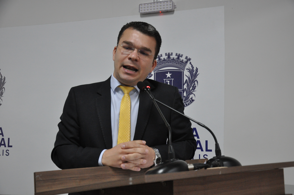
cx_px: 147
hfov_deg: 33.4
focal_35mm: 60
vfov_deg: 22.6
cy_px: 98
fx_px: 489
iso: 1600
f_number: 5.6
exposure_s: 1/80
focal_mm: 40
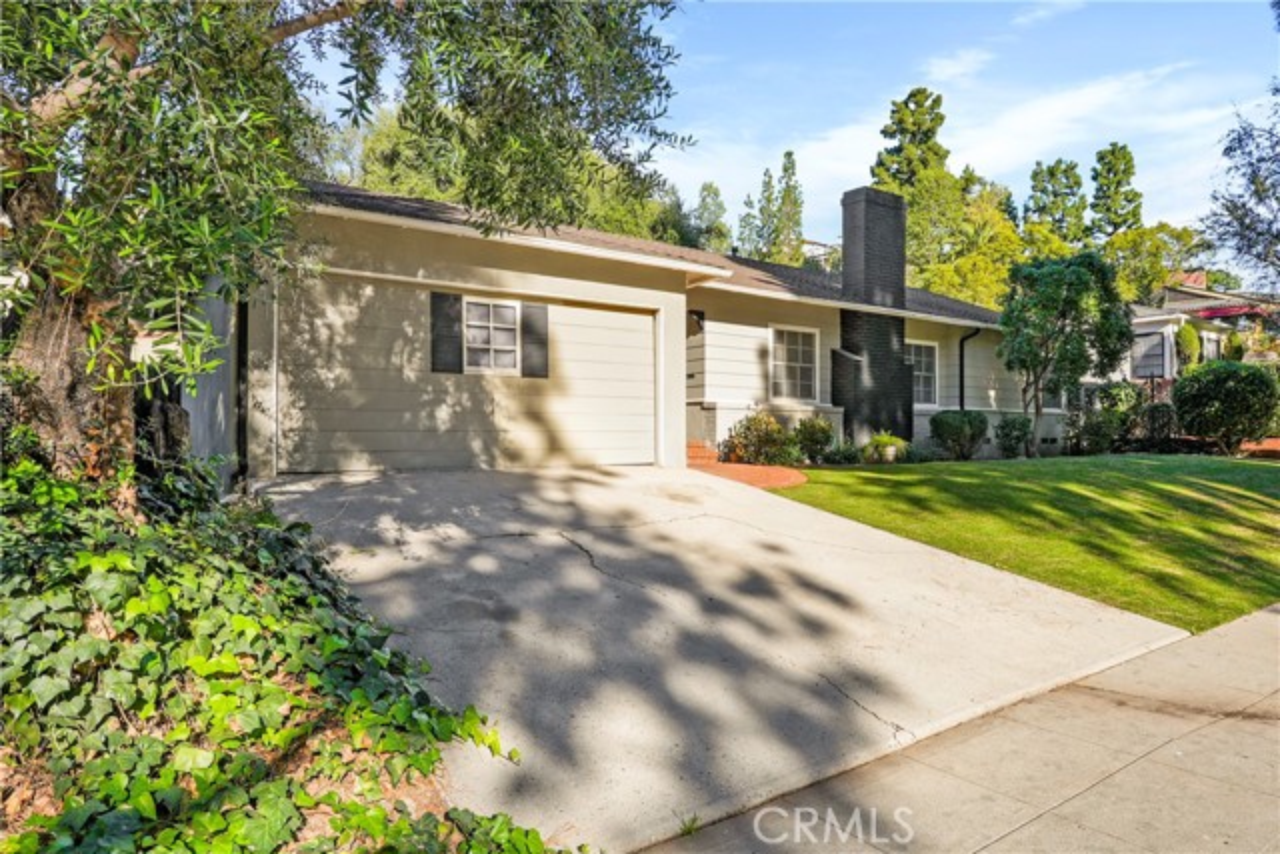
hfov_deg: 79.9
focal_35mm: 22
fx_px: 765
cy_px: 427
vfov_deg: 58.4
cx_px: 640
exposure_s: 1/125
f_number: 9
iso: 100
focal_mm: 21.5
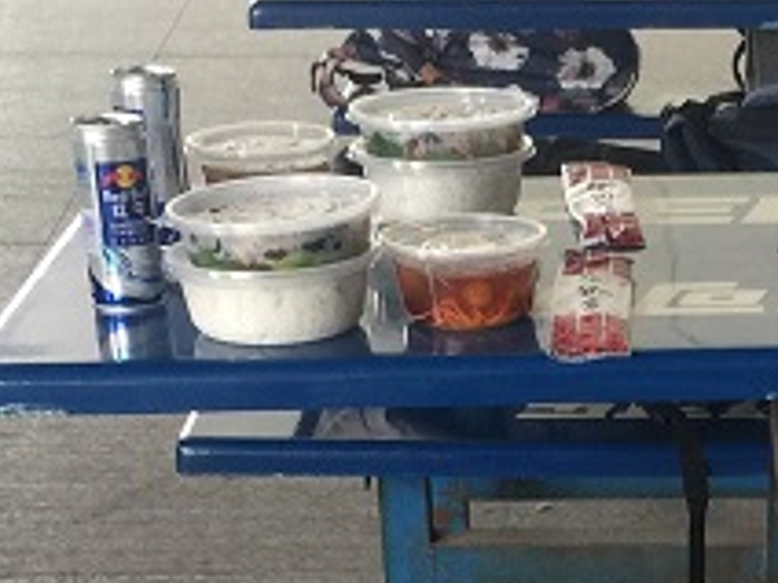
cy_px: 874
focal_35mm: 123
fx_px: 2764
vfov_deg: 11.5
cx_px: 899
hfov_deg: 15.5
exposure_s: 1/40
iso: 40
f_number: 2.2
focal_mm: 4.15
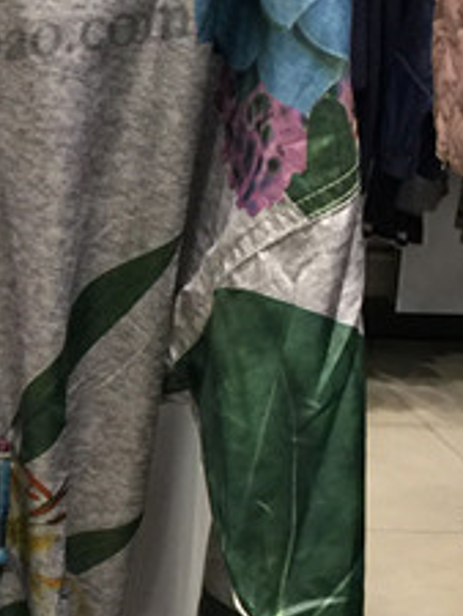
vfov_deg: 19.1
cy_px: 285
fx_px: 1835
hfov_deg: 13.4
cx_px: -282
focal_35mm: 103
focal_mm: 4.15
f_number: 2.2
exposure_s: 1/15
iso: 50
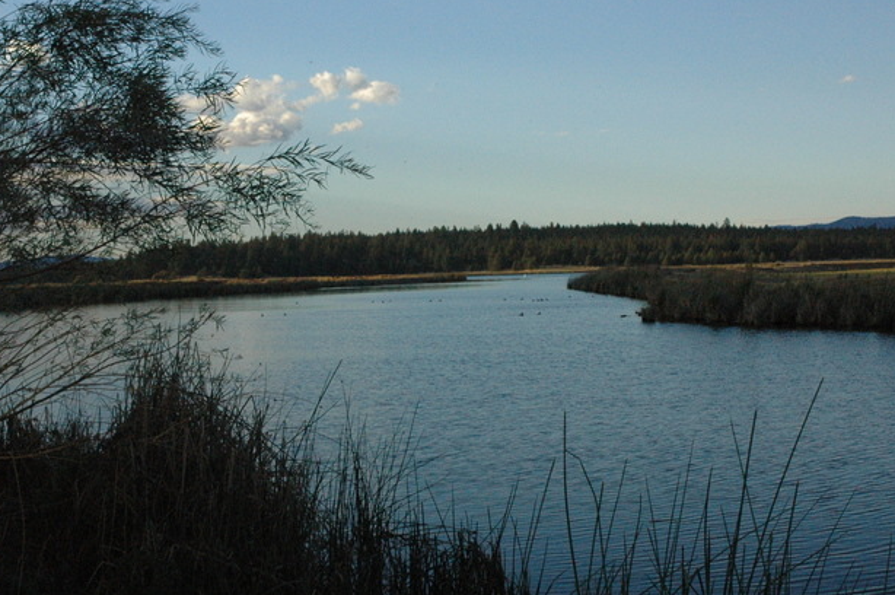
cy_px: 285
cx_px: 399
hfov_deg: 35.3
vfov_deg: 23.9
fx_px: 1407
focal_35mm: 57
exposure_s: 1/640
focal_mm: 29
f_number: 13
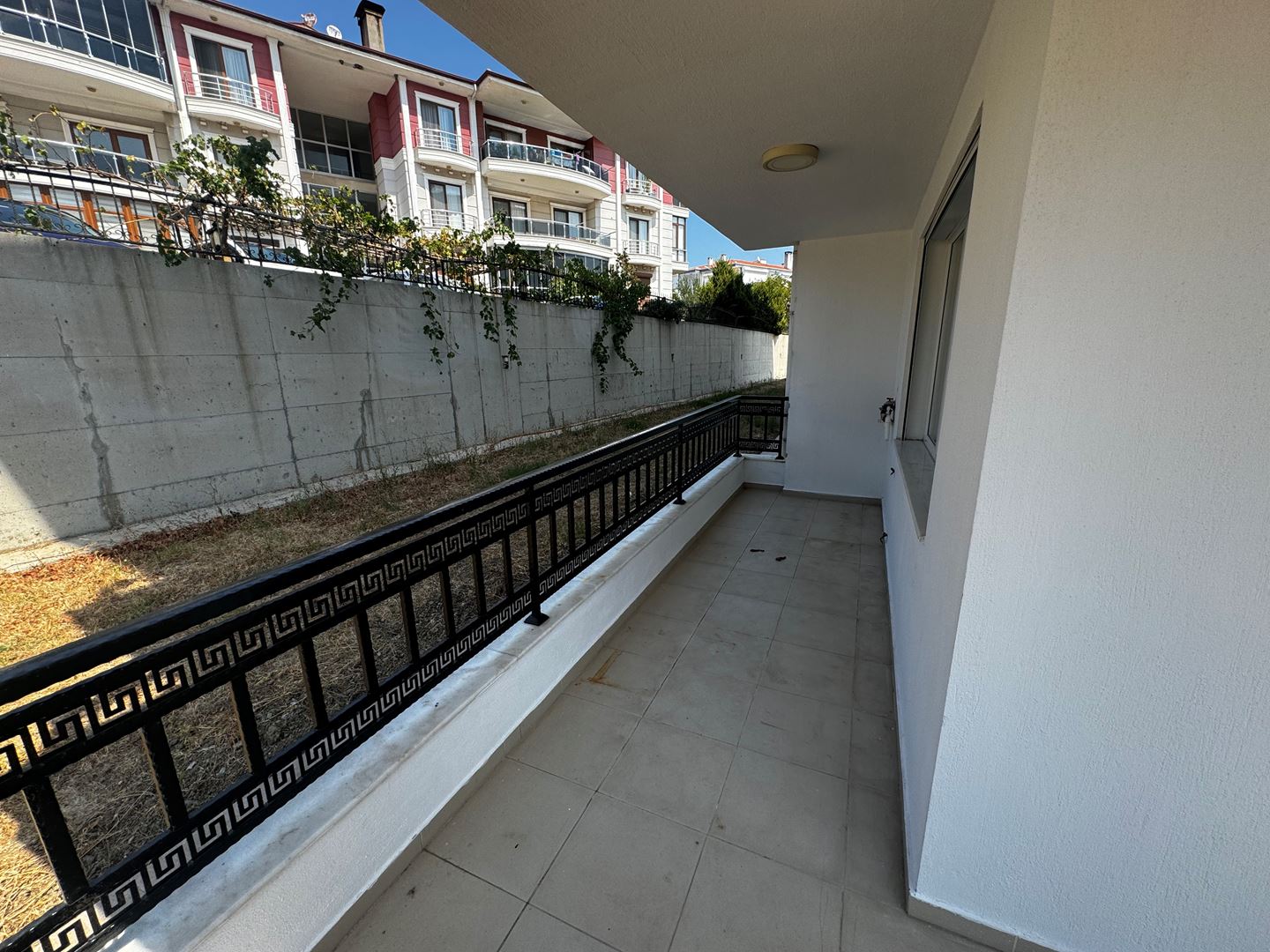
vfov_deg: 85.7
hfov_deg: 102.1
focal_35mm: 14
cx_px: 635
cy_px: 476
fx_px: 514
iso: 40
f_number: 2.2
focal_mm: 2.22
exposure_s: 1/537
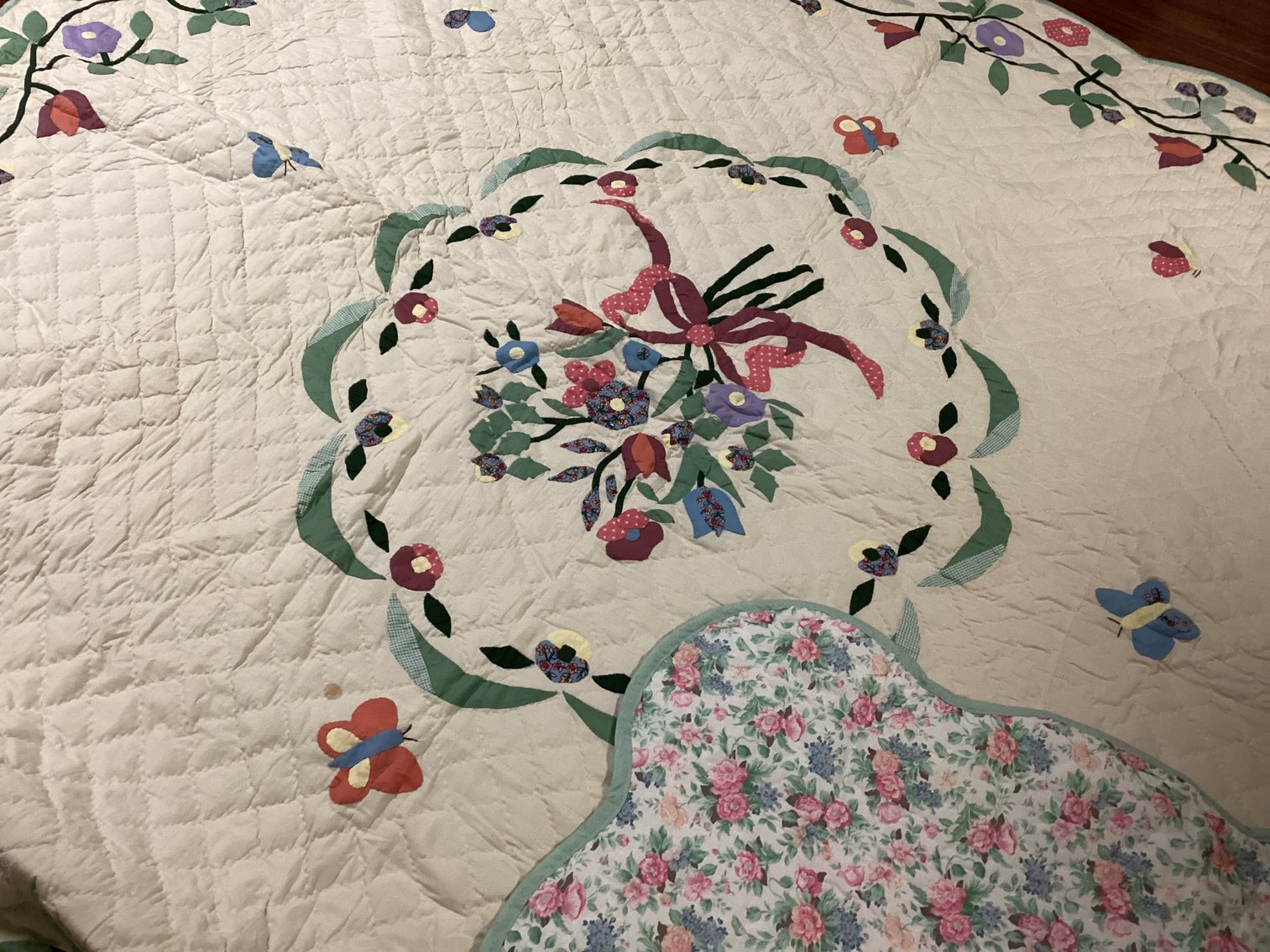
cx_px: 635
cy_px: 476
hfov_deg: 58.3
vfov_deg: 45.4
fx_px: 1137
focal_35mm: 31
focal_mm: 3.3
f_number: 2.4
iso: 320
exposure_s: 1/60
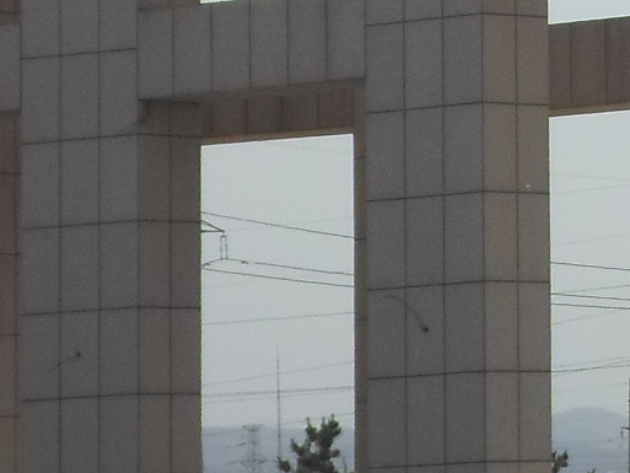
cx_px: 1281
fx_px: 7445
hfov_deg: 4.8
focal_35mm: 409
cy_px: -242
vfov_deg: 3.6
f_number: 4.7
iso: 80
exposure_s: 1/1000
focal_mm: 14.6
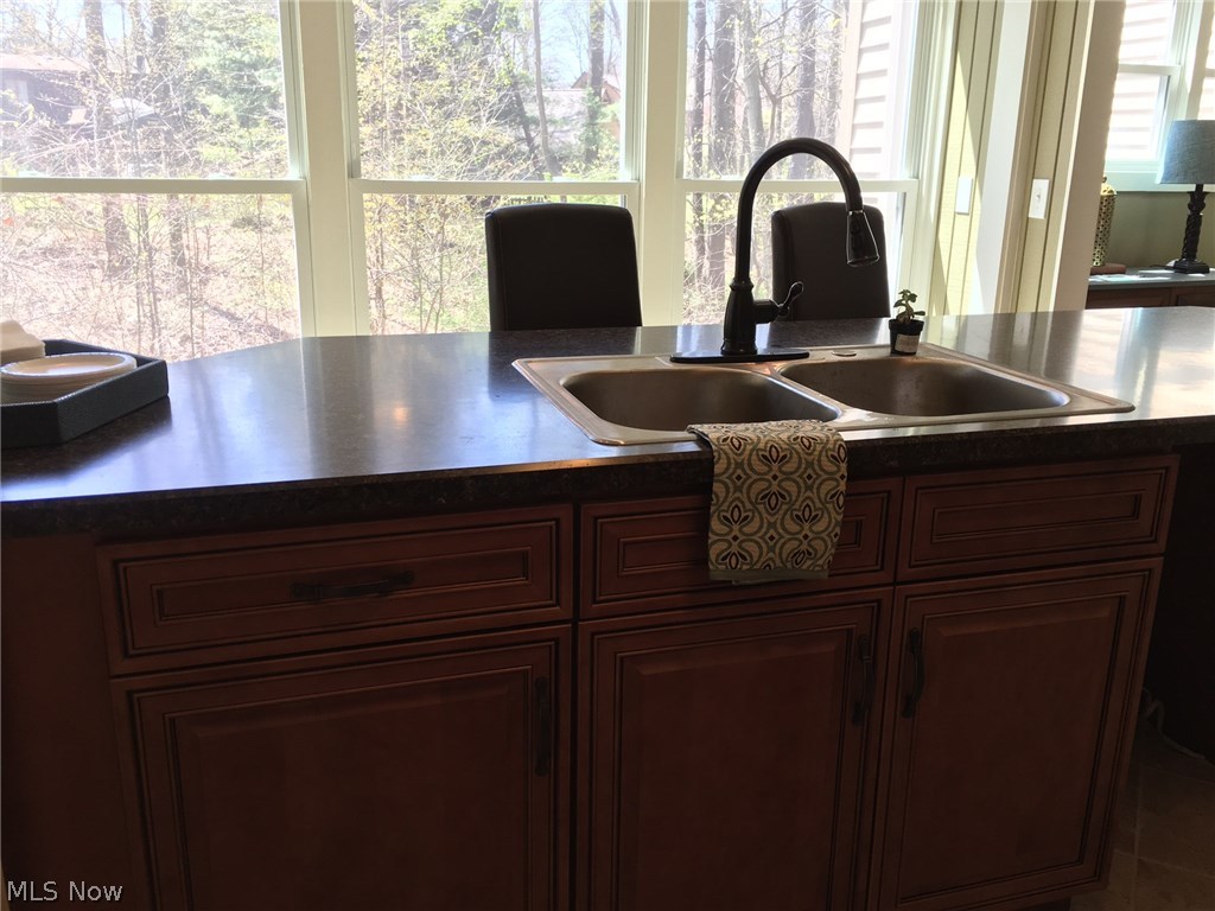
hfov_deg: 61.7
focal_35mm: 29
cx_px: 608
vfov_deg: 48.2
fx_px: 1018
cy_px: 456
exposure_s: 1/60
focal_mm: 4.15
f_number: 2.2
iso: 25
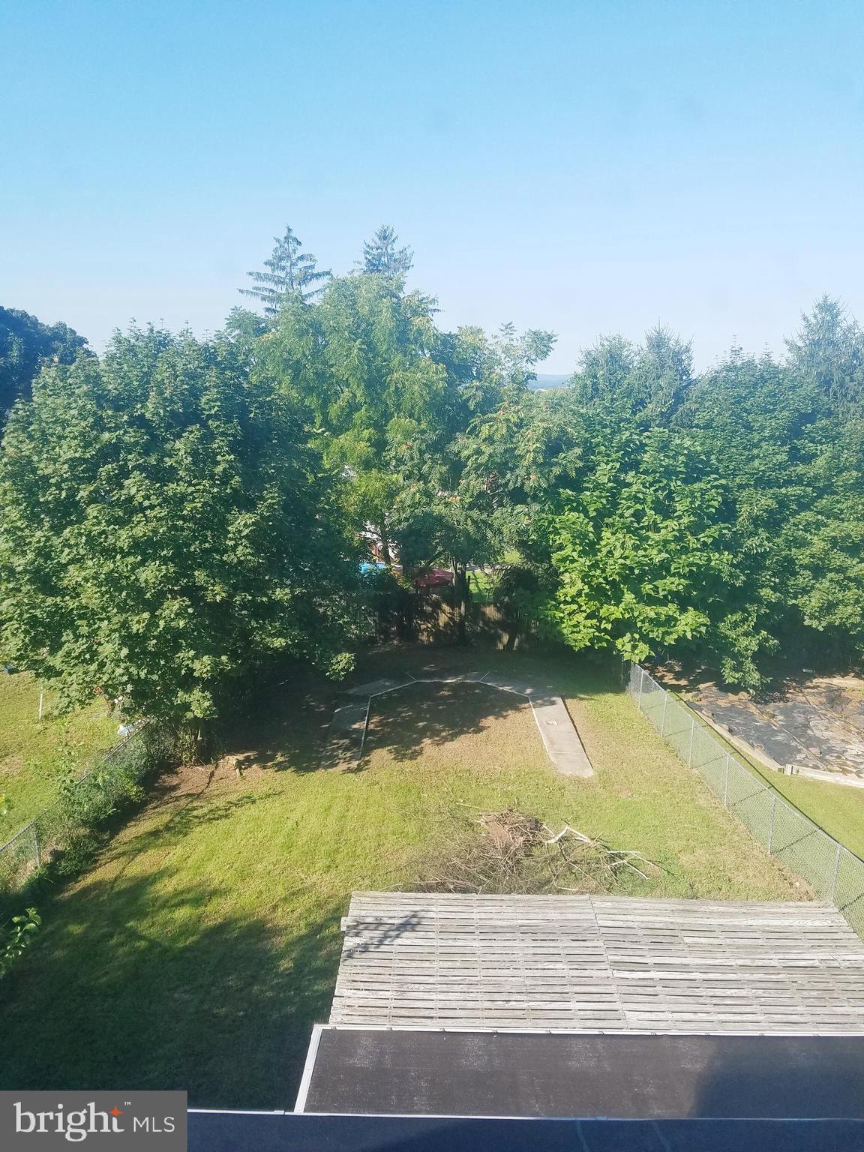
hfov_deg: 53.1
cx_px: 432
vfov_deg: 67.3
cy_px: 576
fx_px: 865
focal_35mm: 26
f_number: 1.7
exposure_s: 1/1284
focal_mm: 4.2
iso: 50
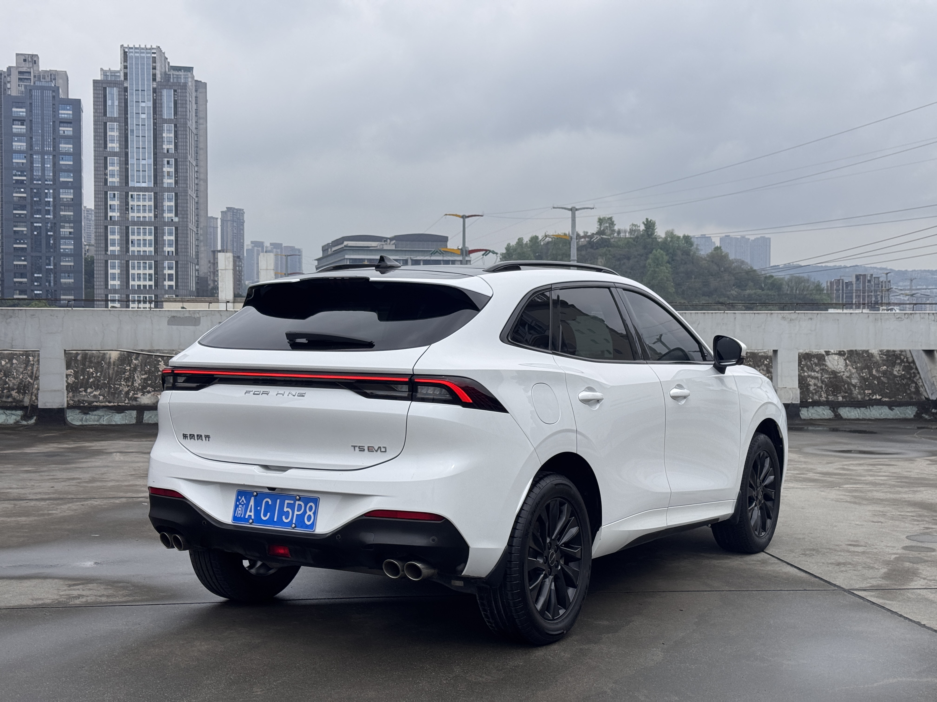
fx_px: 1299
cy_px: 351
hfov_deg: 39.7
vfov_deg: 30.3
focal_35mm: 48
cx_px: 468
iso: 64
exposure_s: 1/3096
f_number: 1.78
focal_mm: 6.76
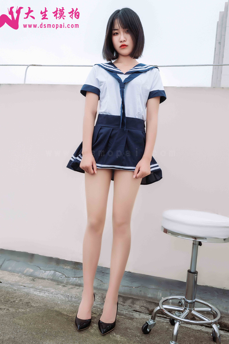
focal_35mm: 34
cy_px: 172
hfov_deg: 38.9
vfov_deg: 55.8
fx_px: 324
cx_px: 114
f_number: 13
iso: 200
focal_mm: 34
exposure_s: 1/100
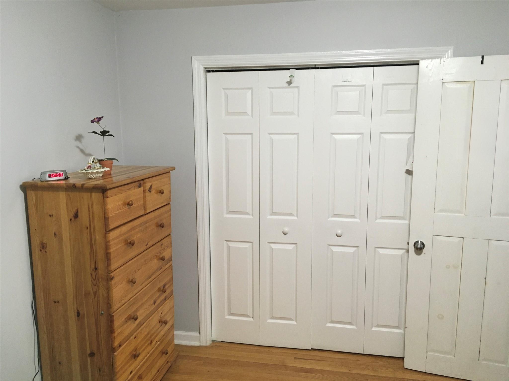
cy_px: 190
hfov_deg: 61.7
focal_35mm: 29
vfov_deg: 48.2
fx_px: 426
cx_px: 254
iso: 125
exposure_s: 1/30
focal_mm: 4.15
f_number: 2.2
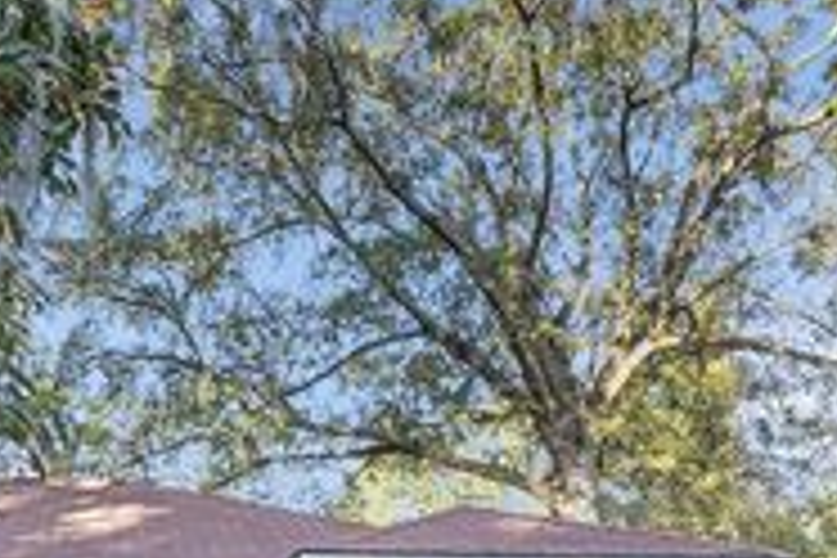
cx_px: 117
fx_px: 1000
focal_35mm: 43
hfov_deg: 42.4
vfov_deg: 27.4
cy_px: 670
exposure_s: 1/40
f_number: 10
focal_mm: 16
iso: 320
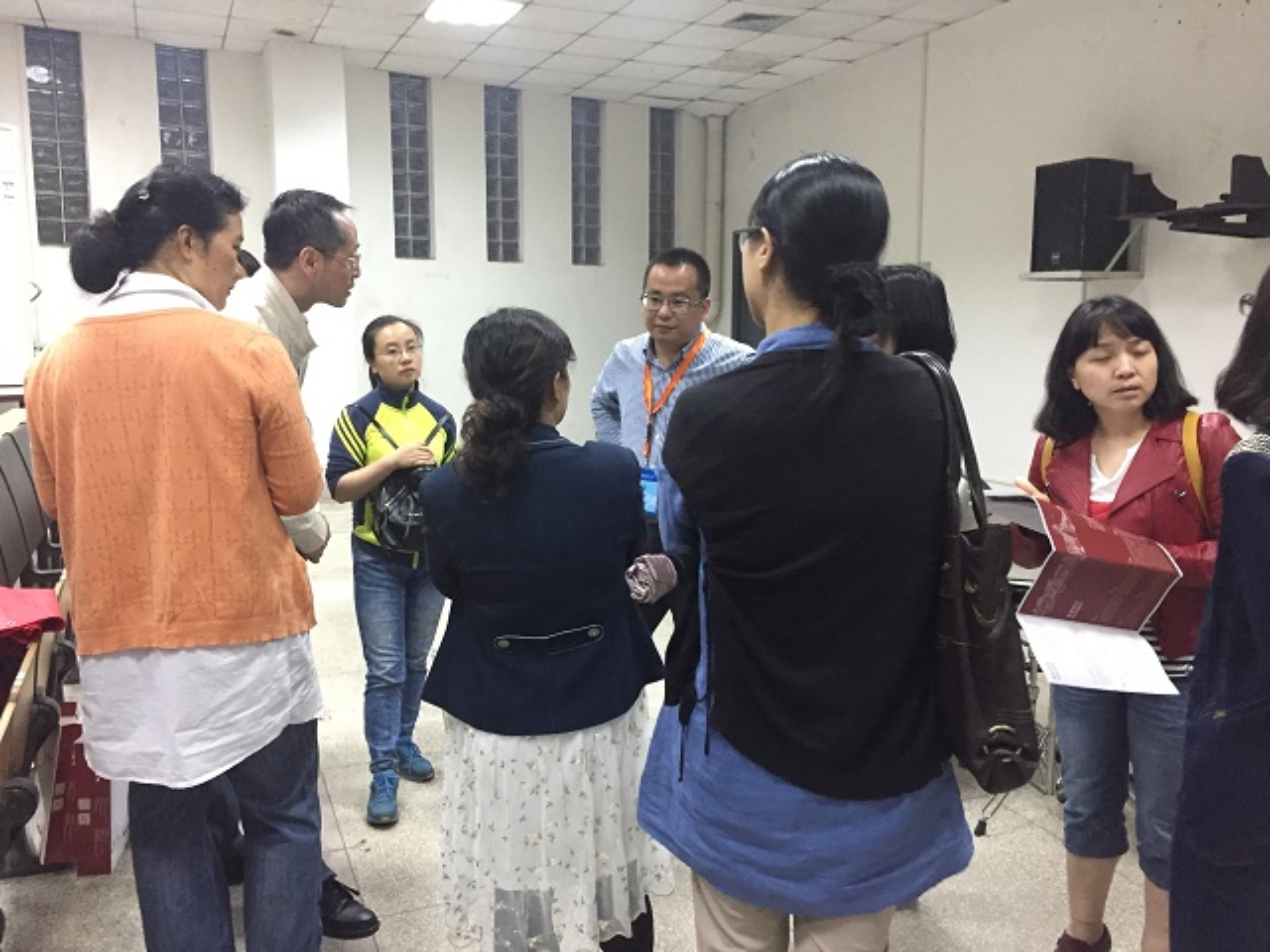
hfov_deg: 61.7
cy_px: 476
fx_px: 1064
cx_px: 635
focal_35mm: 29
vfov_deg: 48.2
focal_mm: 4.15
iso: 320
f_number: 2.2
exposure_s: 1/17
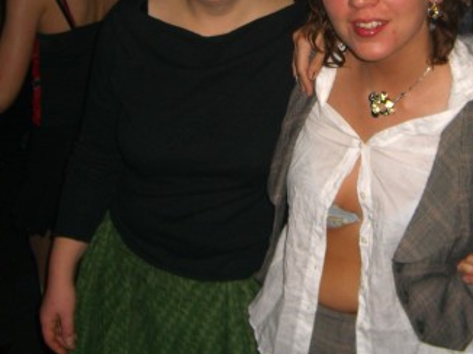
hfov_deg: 27.6
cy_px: 70
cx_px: 325
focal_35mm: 70
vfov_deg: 20.7
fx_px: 956
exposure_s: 1/60
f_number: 2.8
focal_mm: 7.9
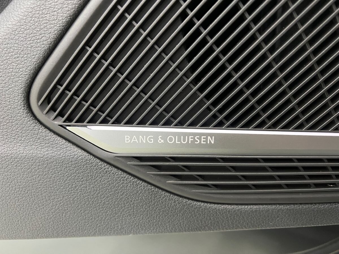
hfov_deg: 67.3
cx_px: 170
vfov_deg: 53.1
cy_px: 127
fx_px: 255
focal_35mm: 26
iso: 640
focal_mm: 5.7
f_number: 1.5
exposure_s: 1/40
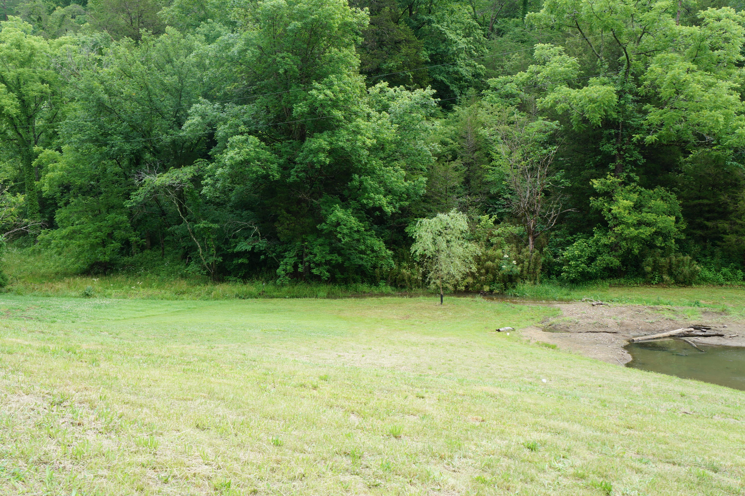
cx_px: 372
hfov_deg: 51.3
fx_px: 775
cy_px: 248
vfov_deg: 35.4
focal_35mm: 38
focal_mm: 25
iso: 100
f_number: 7.1
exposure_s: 1/80
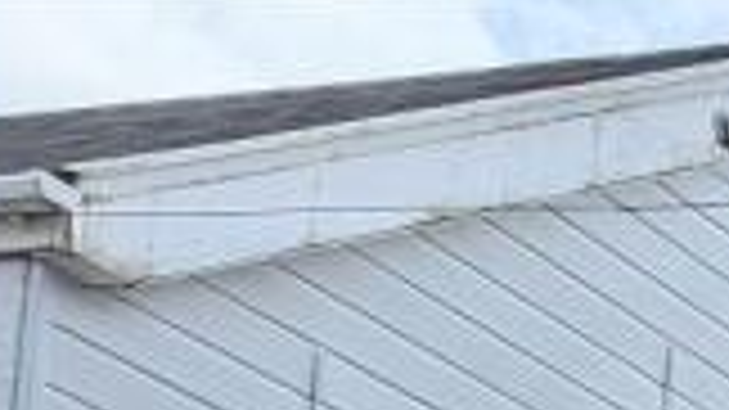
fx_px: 3188
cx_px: 2169
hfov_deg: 9.9
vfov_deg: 6.5
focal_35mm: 165
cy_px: 1363
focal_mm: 6.9
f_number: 1.68
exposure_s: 1/2833
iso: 16
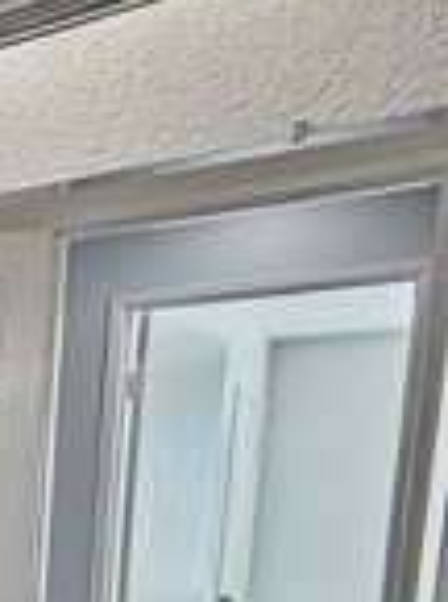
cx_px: -477
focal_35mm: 62
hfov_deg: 16.8
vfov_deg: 28.1
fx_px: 1075
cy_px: 681
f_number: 2.2
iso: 100
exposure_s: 1/120
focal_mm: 2.22
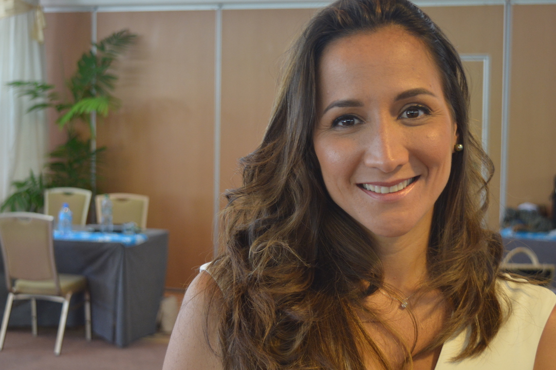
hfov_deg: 30.5
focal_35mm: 66
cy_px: 186
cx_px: 301
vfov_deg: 20.6
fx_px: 1019
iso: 800
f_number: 4.5
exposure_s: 1/40
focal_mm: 34
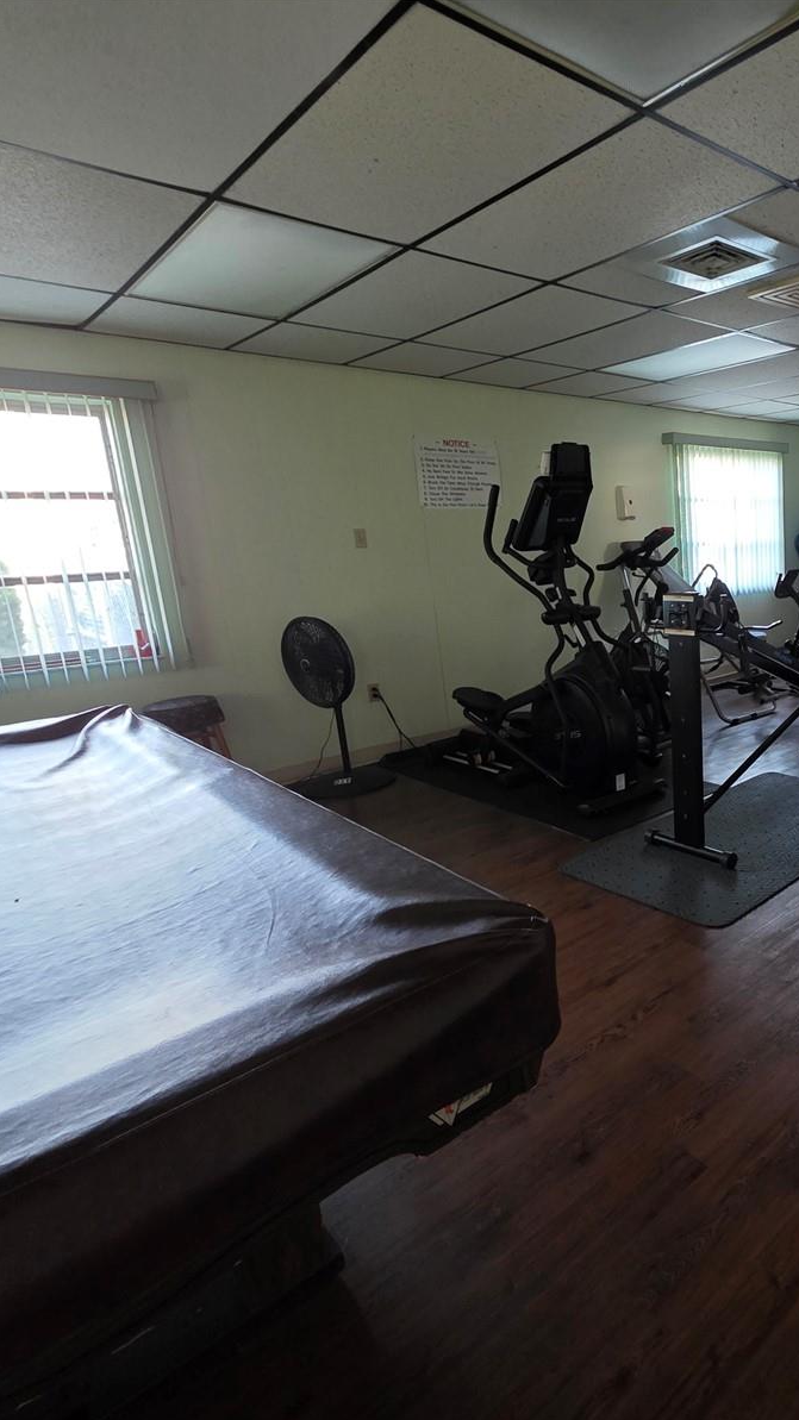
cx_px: 700
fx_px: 716
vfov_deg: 89.6
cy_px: 709
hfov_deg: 52.2
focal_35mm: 19
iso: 640
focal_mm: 2.2
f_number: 1.9
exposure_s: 1/60
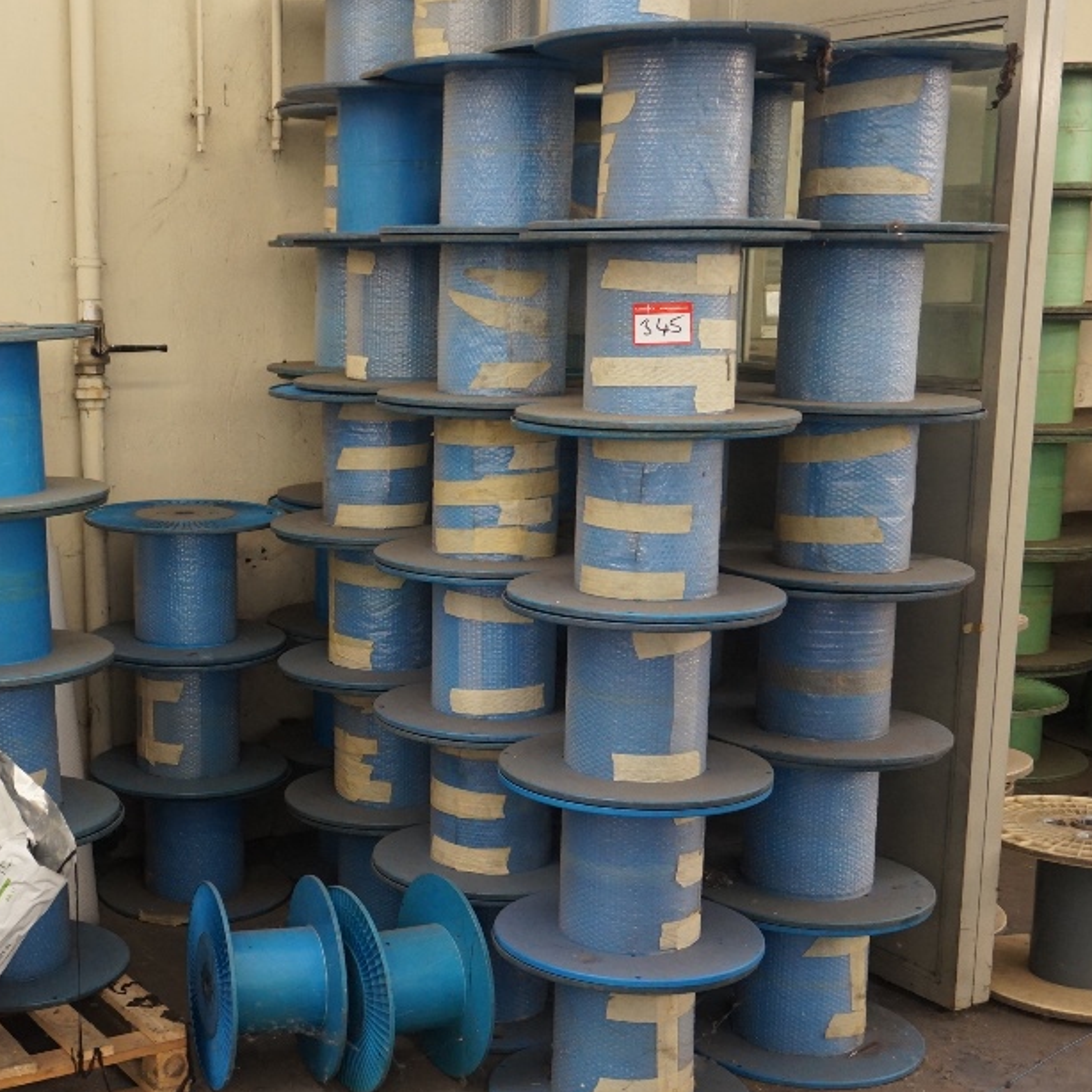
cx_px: 256
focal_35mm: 51
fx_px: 1820
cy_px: 600
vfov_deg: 33.4
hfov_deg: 32.7
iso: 1600
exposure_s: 1/160
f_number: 4.5
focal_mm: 24
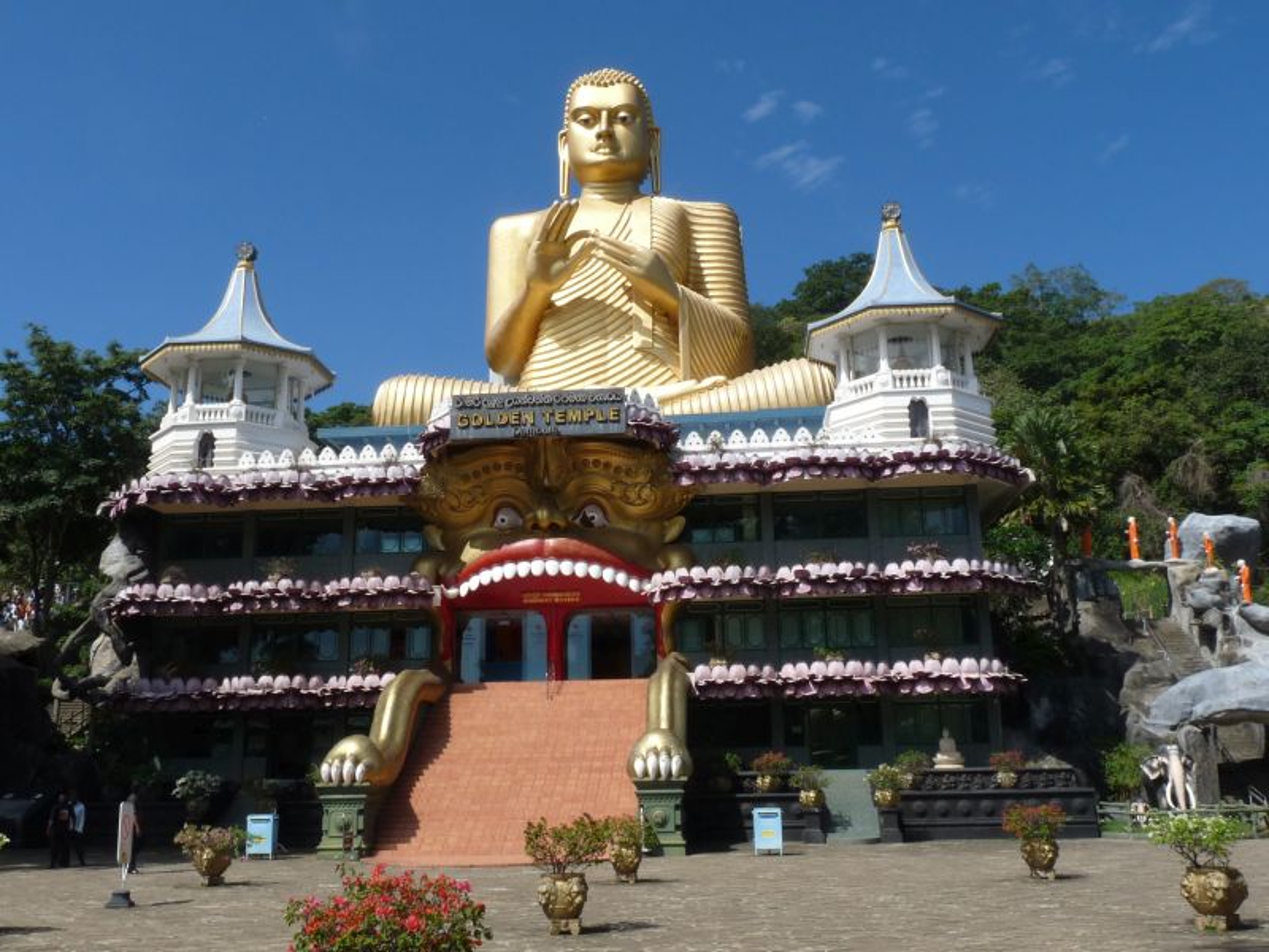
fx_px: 1210
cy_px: 476
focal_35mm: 33
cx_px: 634
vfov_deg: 42.9
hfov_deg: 55.4
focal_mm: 4.8
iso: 100
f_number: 7.1
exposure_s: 1/400
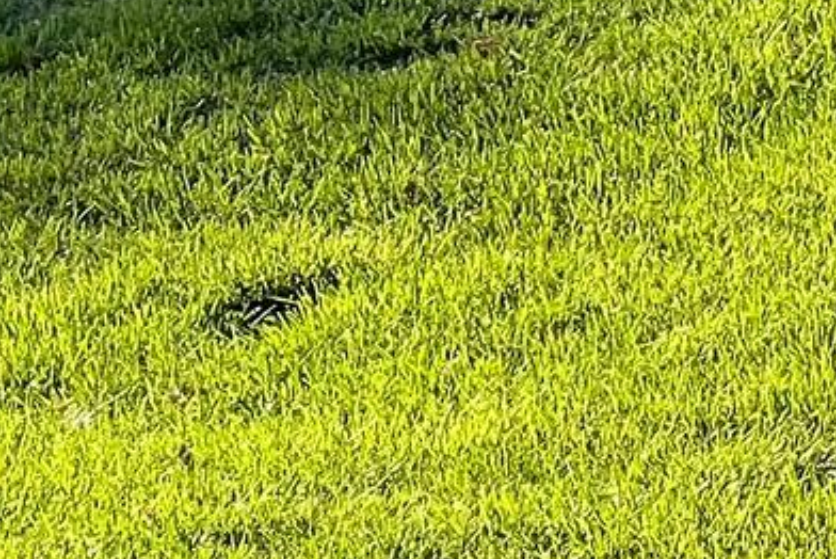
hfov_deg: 4.8
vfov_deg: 3.3
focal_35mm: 418
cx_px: 2156
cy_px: -544
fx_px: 9714
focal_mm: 9
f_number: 2.8
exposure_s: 1/198
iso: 32
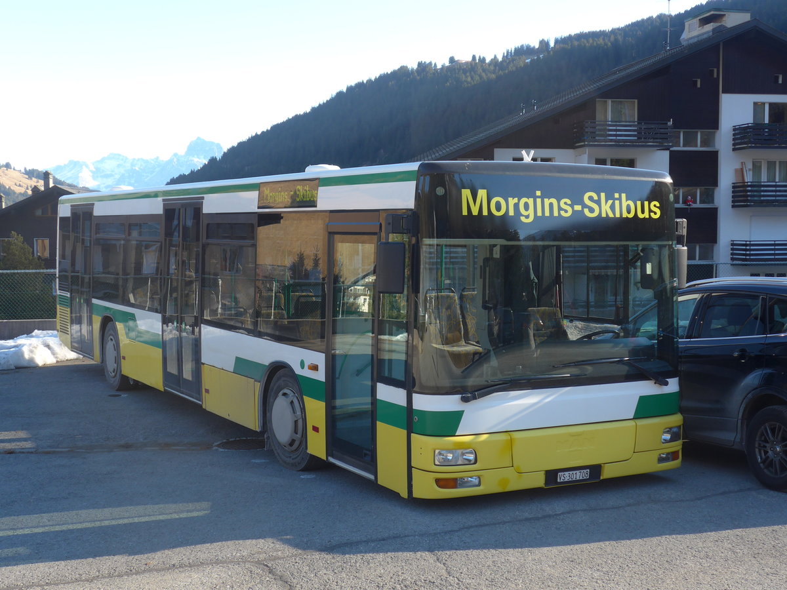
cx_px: 394
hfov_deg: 38.9
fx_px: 1114
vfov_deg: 29.7
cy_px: 295
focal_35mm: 49
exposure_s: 1/200
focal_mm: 10.1
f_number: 3.2
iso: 80
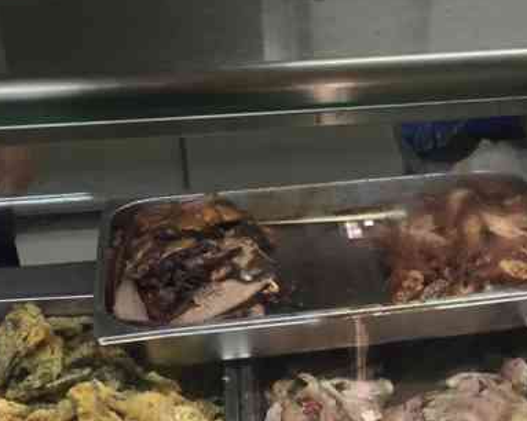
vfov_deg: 22.0
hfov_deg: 27.1
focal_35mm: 69
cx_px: 399
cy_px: 295
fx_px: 1076
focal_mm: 4.15
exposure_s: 1/33
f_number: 2.2
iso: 64
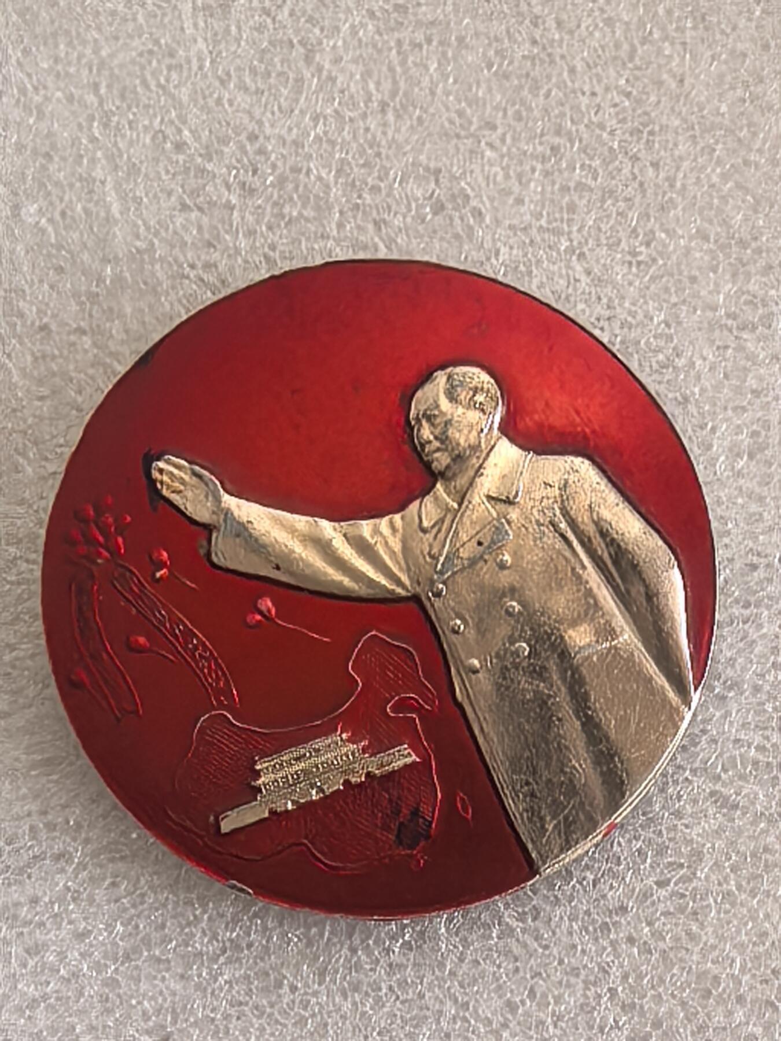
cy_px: 520
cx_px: 390
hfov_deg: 18.4
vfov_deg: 24.4
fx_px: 2407
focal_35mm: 80
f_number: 2.2
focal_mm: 1.95
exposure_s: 1/100
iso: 200
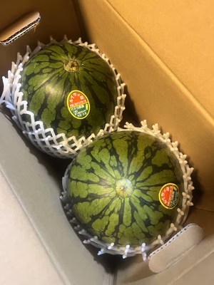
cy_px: 142
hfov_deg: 53.1
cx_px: 107
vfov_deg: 67.3
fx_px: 214
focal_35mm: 26
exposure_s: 1/60
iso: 400
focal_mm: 5.7
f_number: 1.5
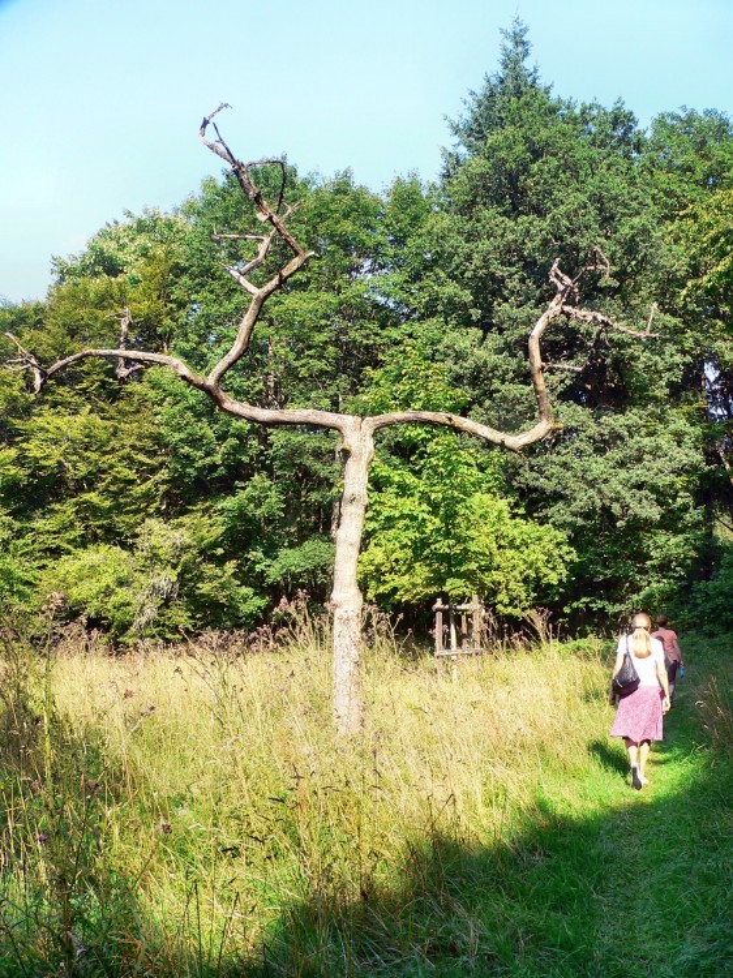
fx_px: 1017
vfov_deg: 51.4
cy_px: 489
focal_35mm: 36
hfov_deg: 39.6
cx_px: 366
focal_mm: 6
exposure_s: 1/125
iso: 80
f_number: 4
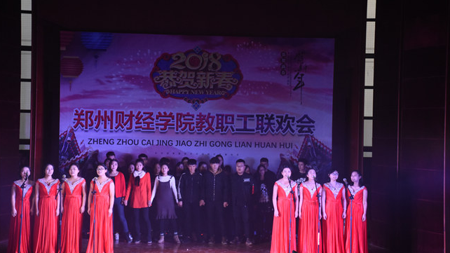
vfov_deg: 16.9
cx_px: 224
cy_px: 117
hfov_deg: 29.5
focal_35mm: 72
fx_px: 853
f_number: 4.5
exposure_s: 1/250
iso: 2000
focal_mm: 45
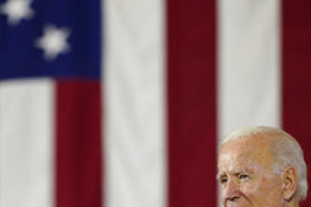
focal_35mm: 479
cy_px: 233
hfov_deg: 4.3
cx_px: 84
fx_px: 4132
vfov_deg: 2.9
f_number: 2.8
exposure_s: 1/640
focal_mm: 200
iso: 1000
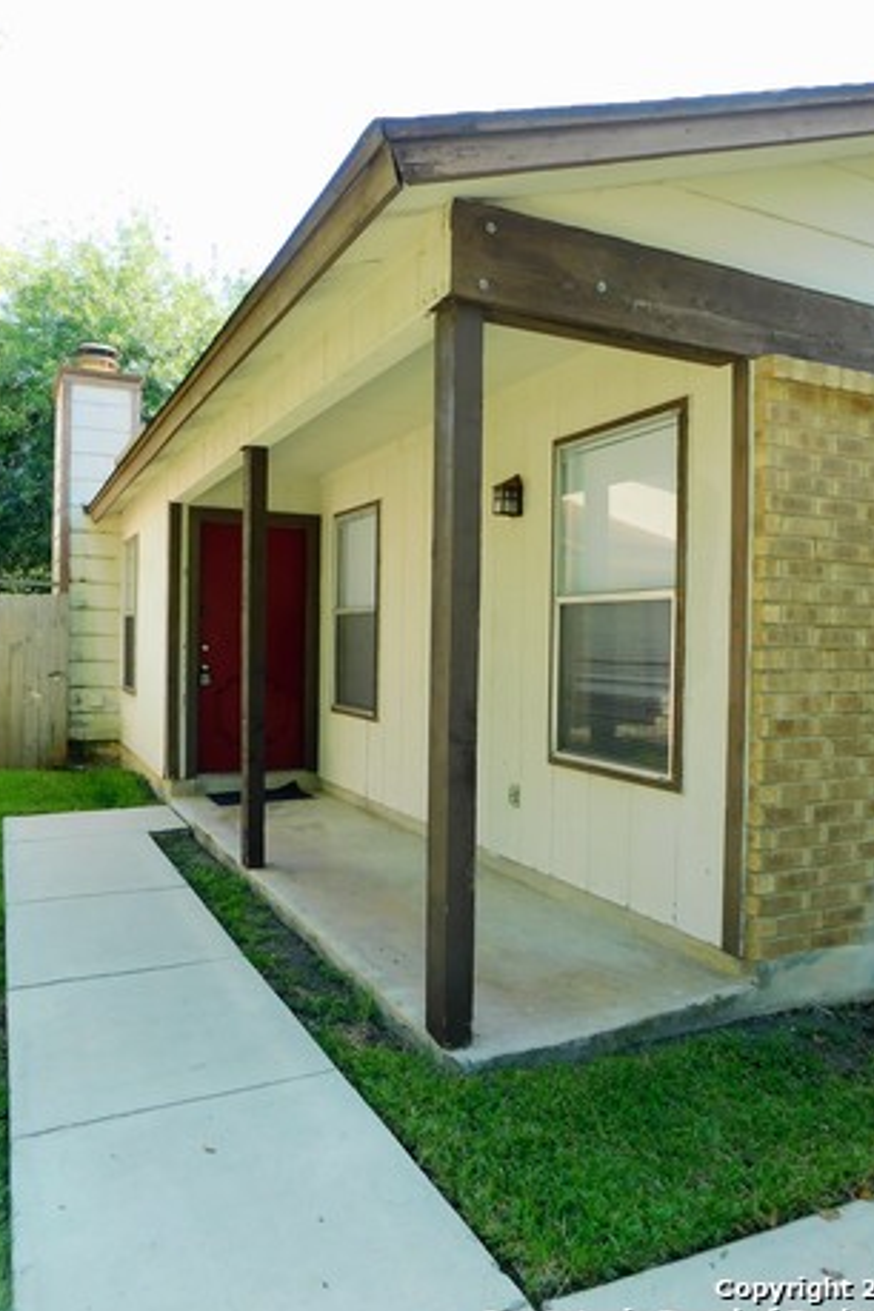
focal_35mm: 25
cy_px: 651
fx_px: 910
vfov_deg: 71.5
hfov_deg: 51.3
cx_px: 423
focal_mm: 4
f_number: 3
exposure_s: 1/320
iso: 125
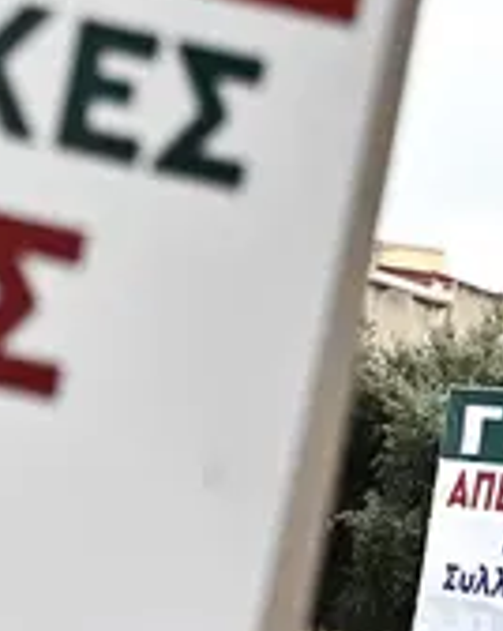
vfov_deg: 12.4
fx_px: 2908
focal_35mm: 156
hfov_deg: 9.7
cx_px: -139
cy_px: 287
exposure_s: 1/5000
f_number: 4
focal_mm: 43
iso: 800
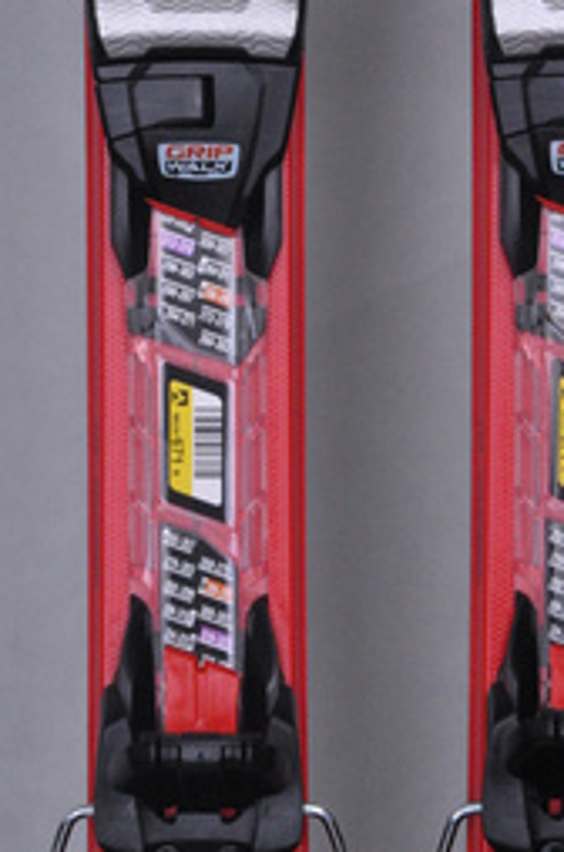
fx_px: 5033
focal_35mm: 213
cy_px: 503
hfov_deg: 6.4
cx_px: 381
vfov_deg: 9.7
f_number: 9.5
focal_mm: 80
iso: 3200
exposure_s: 1/125
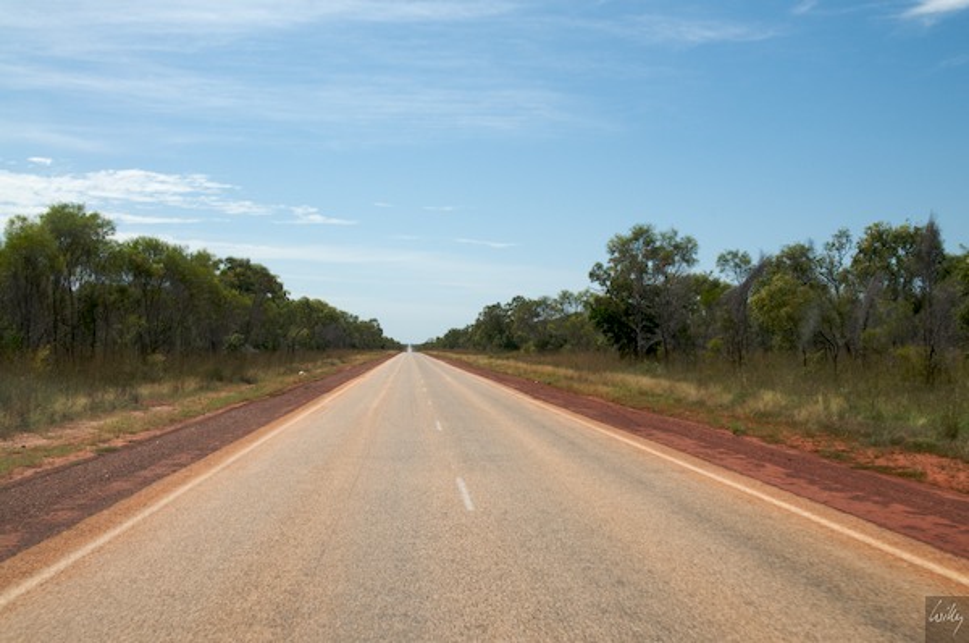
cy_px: 322
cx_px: 484
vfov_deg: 29.8
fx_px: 1209
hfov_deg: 43.7
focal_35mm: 45
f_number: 11
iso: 320
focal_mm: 30
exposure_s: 1/500
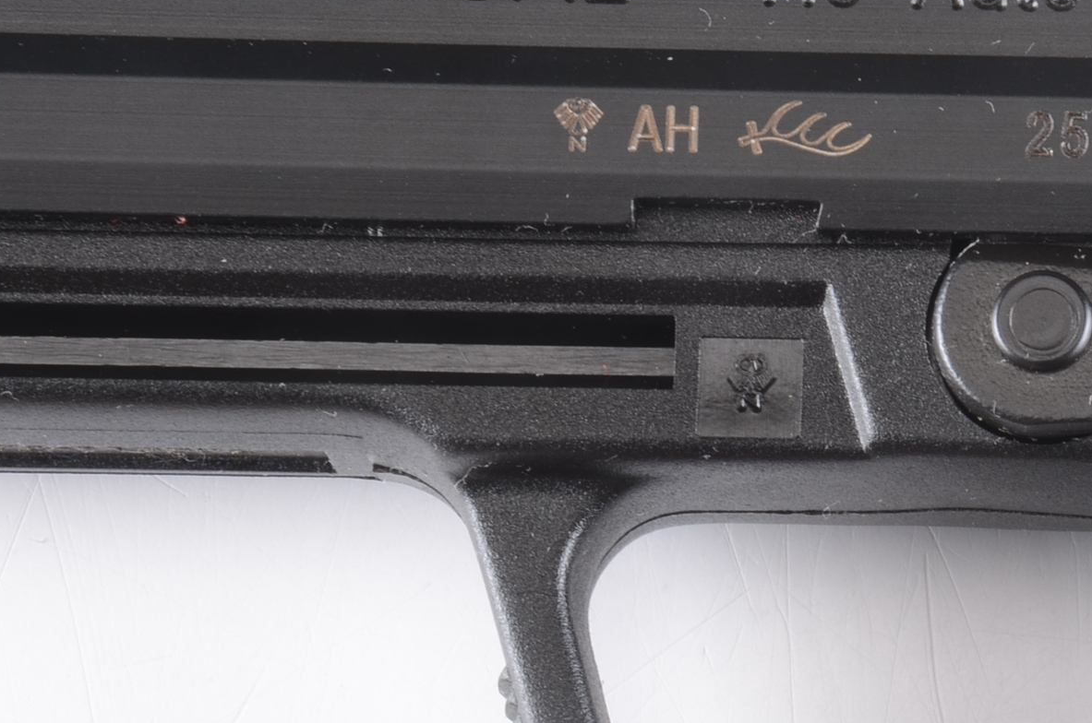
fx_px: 9932
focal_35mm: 328
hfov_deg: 6.3
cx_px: 1038
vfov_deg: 4.2
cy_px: 451
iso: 160
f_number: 22
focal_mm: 105
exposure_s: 1/200
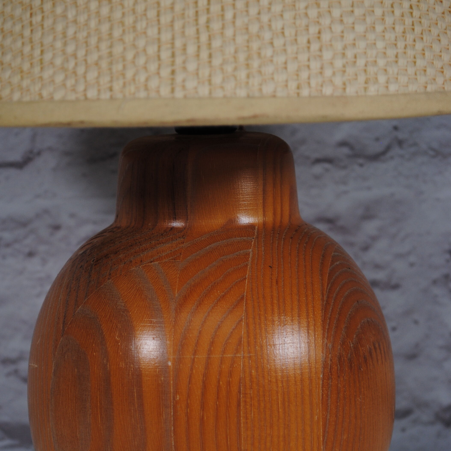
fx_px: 1898
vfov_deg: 13.5
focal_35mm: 129
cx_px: 178
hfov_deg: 13.5
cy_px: 338
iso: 140
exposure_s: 1/125
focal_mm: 55
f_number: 5.6
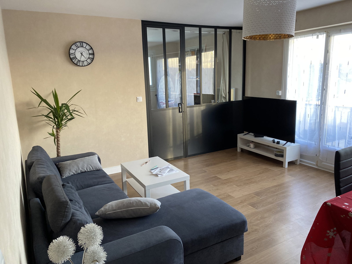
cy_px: 132
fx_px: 264
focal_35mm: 26
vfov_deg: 53.1
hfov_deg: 67.3
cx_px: 176
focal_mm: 4.25
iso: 160
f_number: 1.8
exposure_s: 1/60
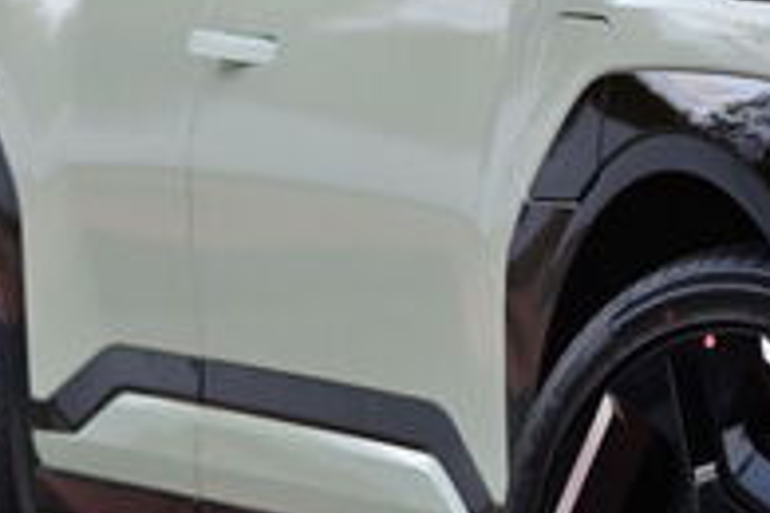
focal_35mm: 319
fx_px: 6823
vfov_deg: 4.3
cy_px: 276
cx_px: 1102
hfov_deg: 6.4
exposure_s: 1/1600
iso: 400
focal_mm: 50
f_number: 2
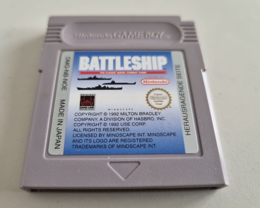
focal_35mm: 28
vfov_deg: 51.5
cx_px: 123
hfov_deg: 62.2
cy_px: 107
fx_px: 215
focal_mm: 5.4
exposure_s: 1/50
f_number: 1.8
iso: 250
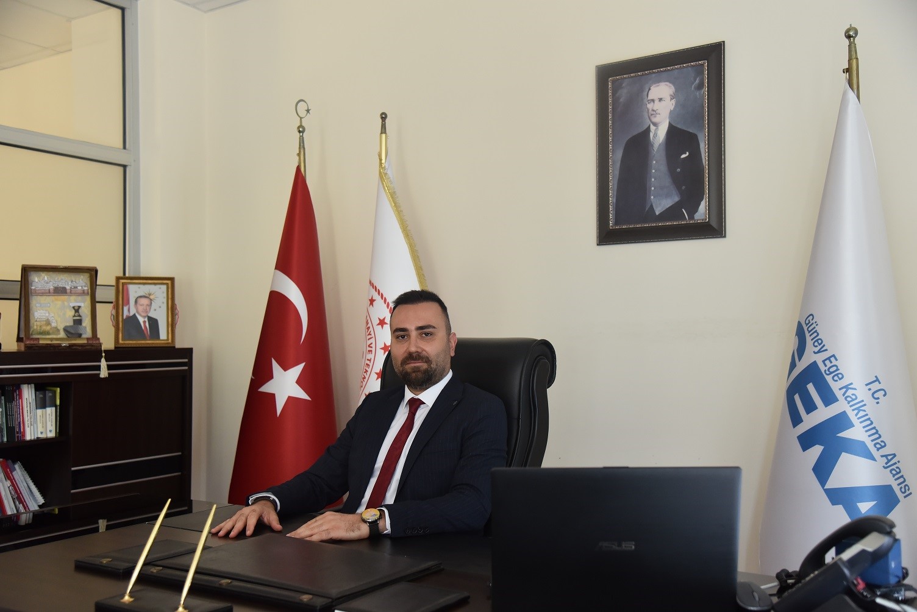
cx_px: 458
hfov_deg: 50.7
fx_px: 968
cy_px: 306
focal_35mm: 38
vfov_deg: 35.1
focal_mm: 38
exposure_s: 1/60
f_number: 4
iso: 1600
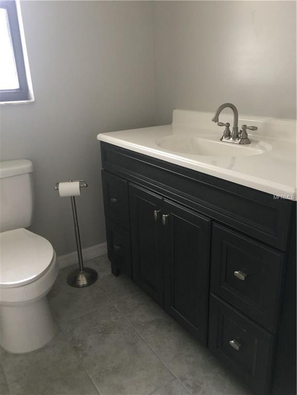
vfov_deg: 61.7
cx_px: 148
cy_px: 198
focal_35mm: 29
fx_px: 332
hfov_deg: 48.2
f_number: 2.2
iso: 200
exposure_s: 1/30
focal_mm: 4.15
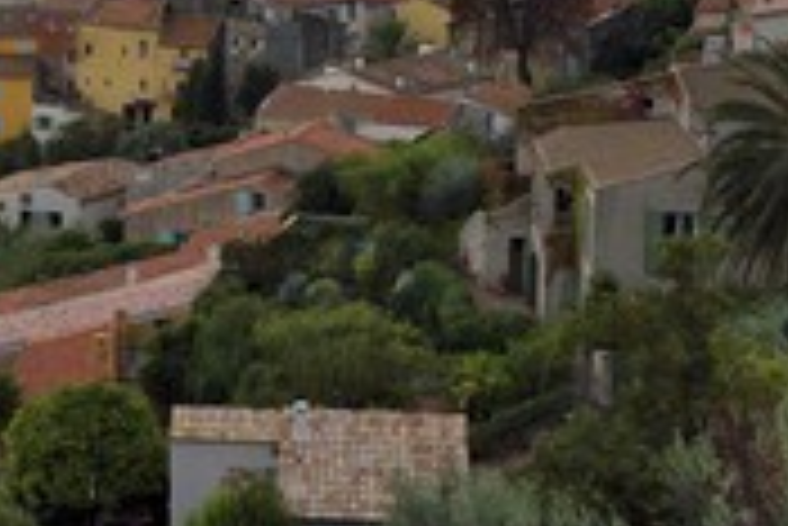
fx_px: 2103
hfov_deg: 21.0
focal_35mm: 96
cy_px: 18
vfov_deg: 14.1
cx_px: 185
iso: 800
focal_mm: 40
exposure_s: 1/160
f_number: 11
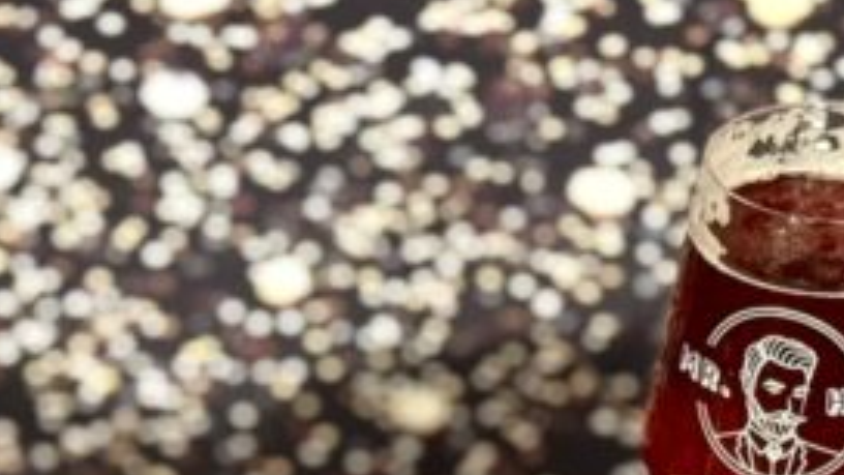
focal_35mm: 197
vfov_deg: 6.0
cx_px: 208
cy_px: 907
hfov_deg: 10.9
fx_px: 4409
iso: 250
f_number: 1.78
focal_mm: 6.76
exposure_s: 1/33
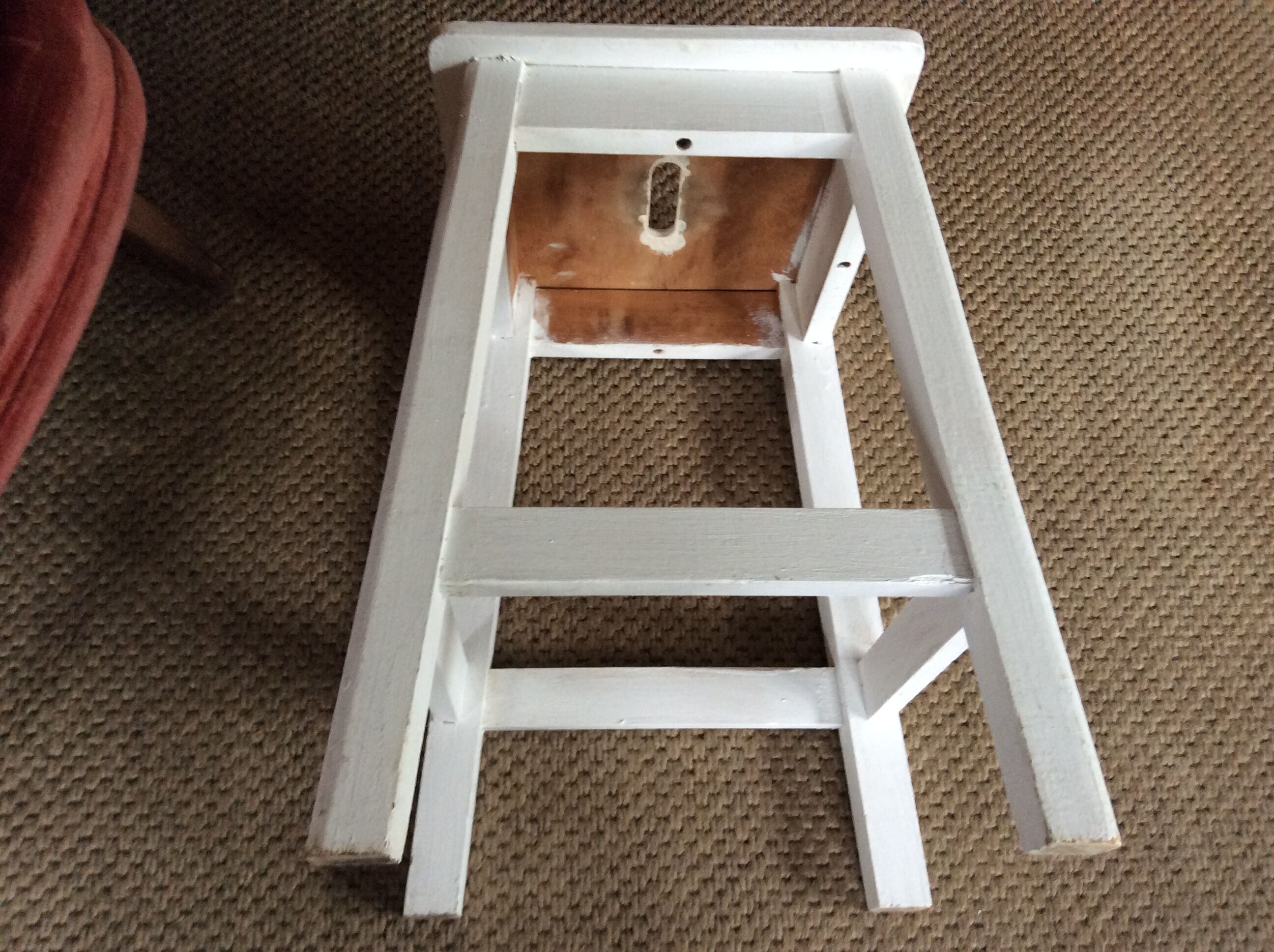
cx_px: 637
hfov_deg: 56.9
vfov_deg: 44.1
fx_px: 1176
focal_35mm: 32
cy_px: 476
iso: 100
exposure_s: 1/25
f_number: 2.4
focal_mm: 3.3
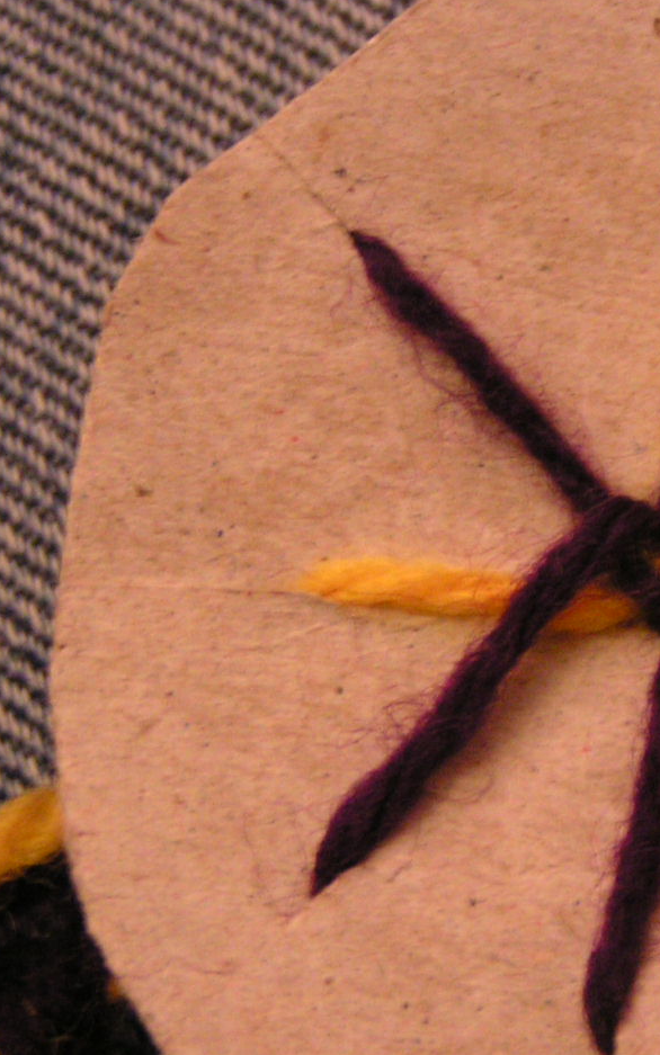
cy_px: 580
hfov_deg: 11.4
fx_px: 3279
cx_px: 582
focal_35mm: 114
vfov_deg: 18.3
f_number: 3.2
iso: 200
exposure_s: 1/5
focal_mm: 9.7
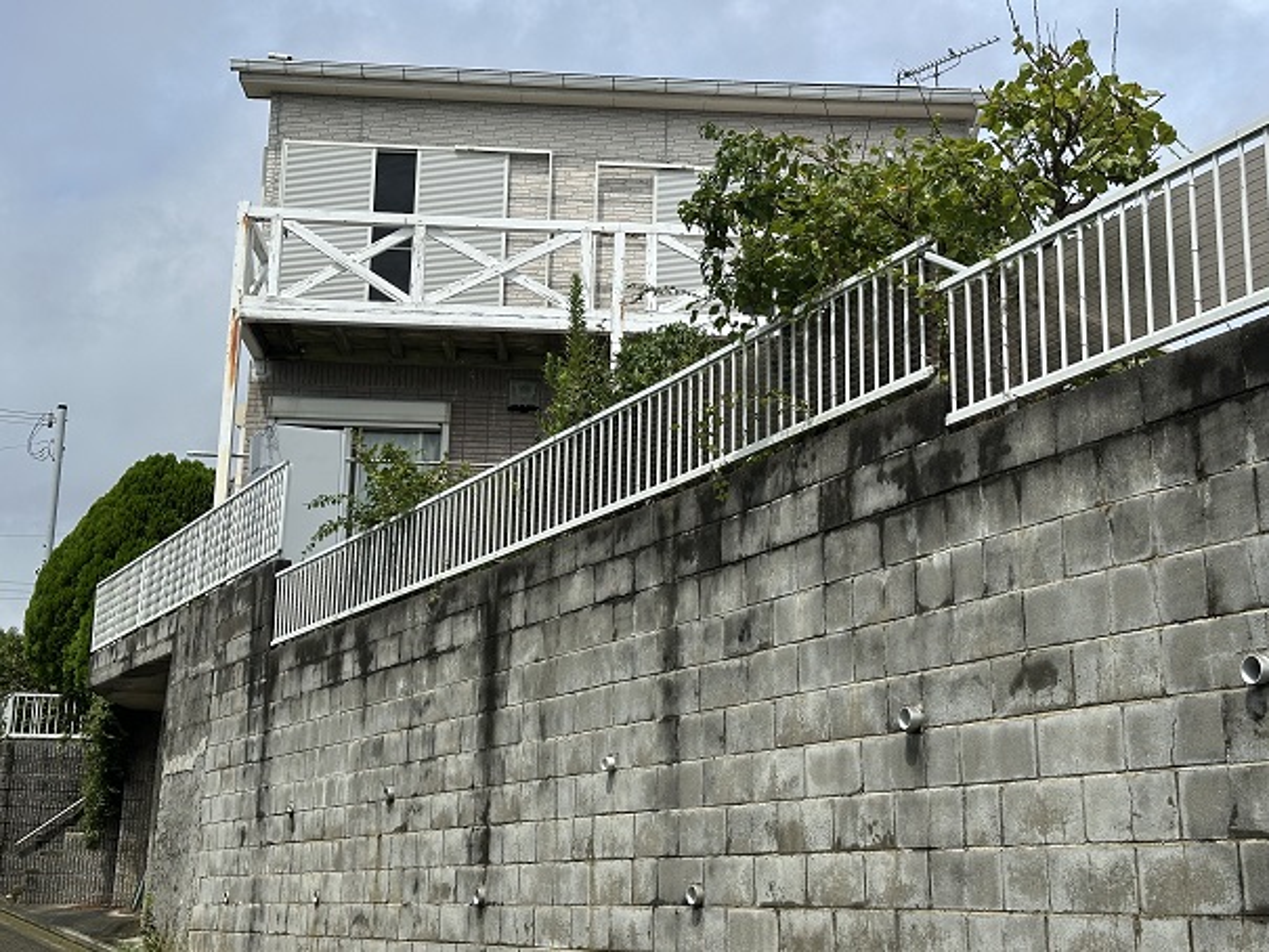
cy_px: 476
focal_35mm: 48
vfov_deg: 30.3
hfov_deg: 39.6
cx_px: 634
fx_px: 1760
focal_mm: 6.86
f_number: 1.78
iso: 64
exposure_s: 1/6211
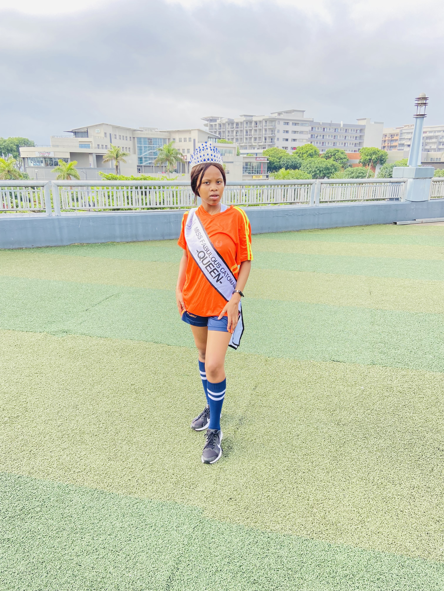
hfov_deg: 53.1
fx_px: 445
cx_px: 222
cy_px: 296
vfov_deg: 67.3
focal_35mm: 26
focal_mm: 4.25
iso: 32
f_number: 1.8
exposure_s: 1/211
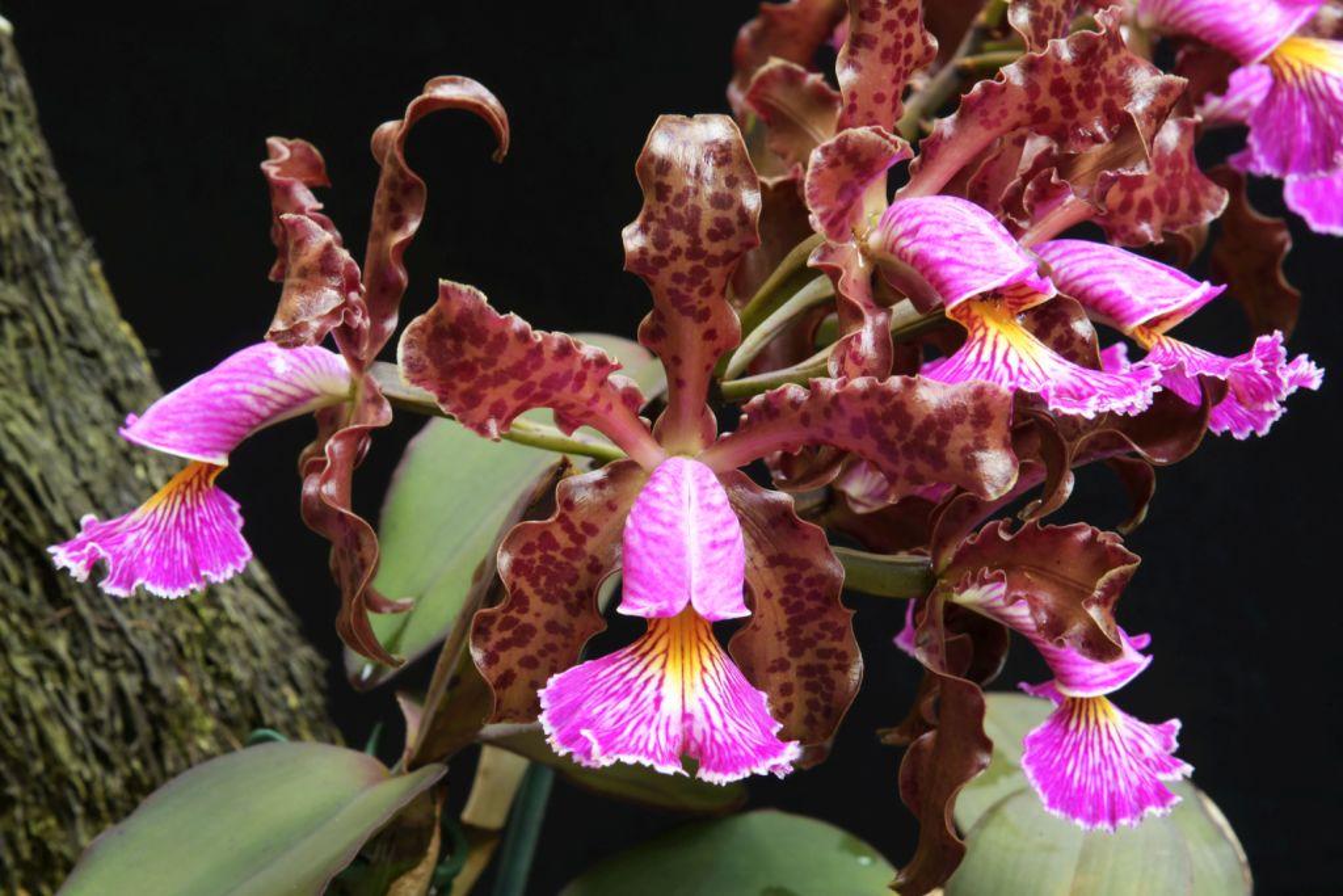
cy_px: 448
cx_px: 672
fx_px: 4477
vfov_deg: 11.4
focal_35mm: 120
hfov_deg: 17.1
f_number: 20
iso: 400
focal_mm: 120
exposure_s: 1/6
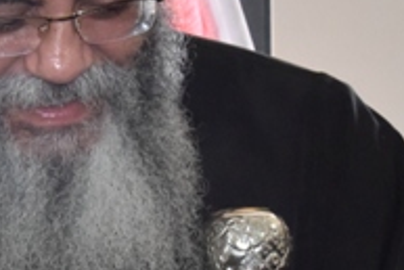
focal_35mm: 265
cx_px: -287
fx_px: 2976
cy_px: 181
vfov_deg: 5.2
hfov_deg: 7.6
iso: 3200
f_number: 13
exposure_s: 1/250
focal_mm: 50
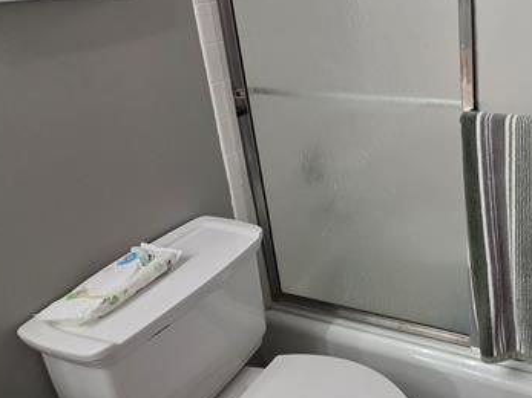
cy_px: 107
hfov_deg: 53.3
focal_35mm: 30
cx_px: 469
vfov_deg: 45.4
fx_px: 461
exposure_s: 1/60
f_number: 1.9
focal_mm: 2.2
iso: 250
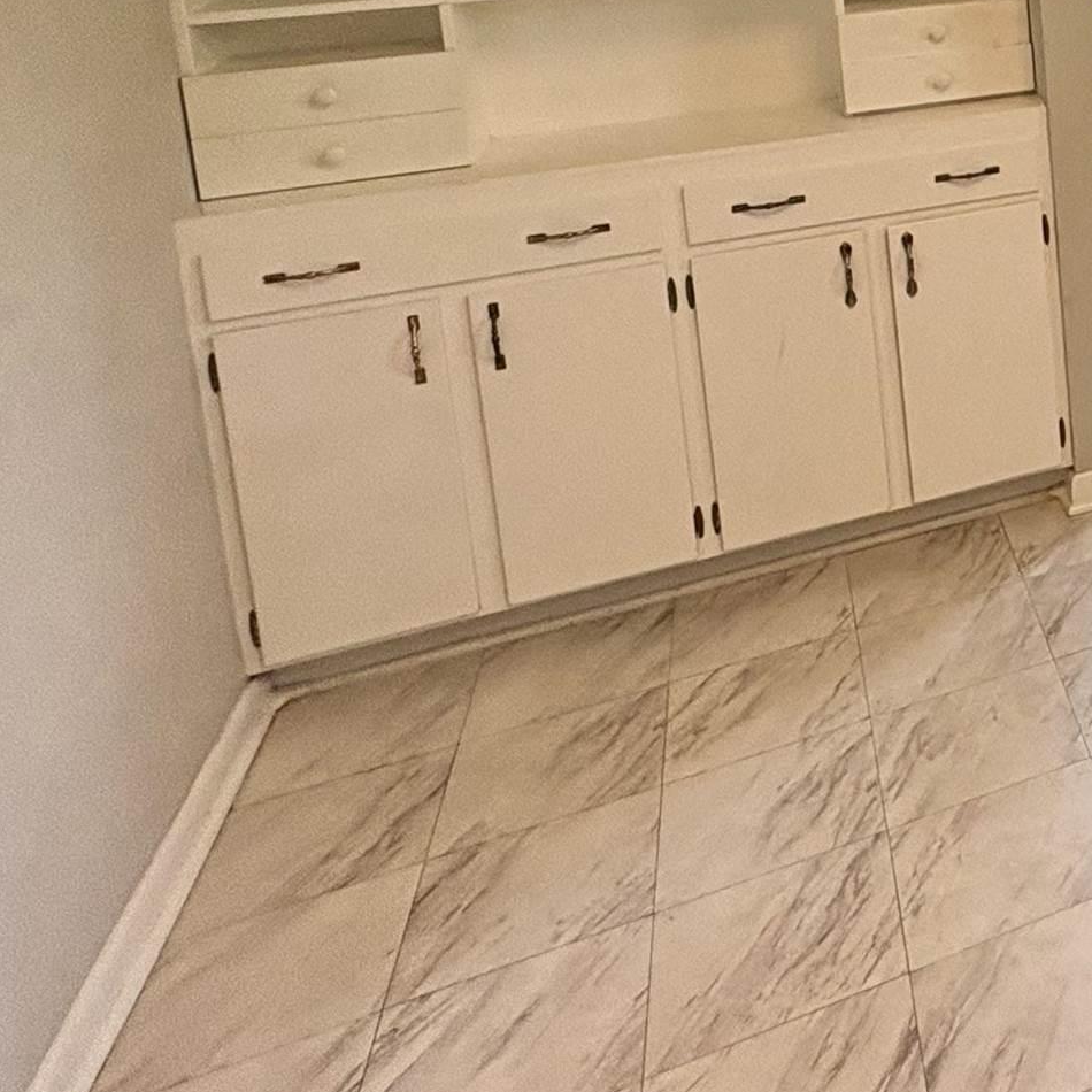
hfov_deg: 29.7
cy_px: -31
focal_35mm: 40
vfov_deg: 36.9
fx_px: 1428
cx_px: 1543
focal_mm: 2.22
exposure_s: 1/60
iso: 160
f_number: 2.2
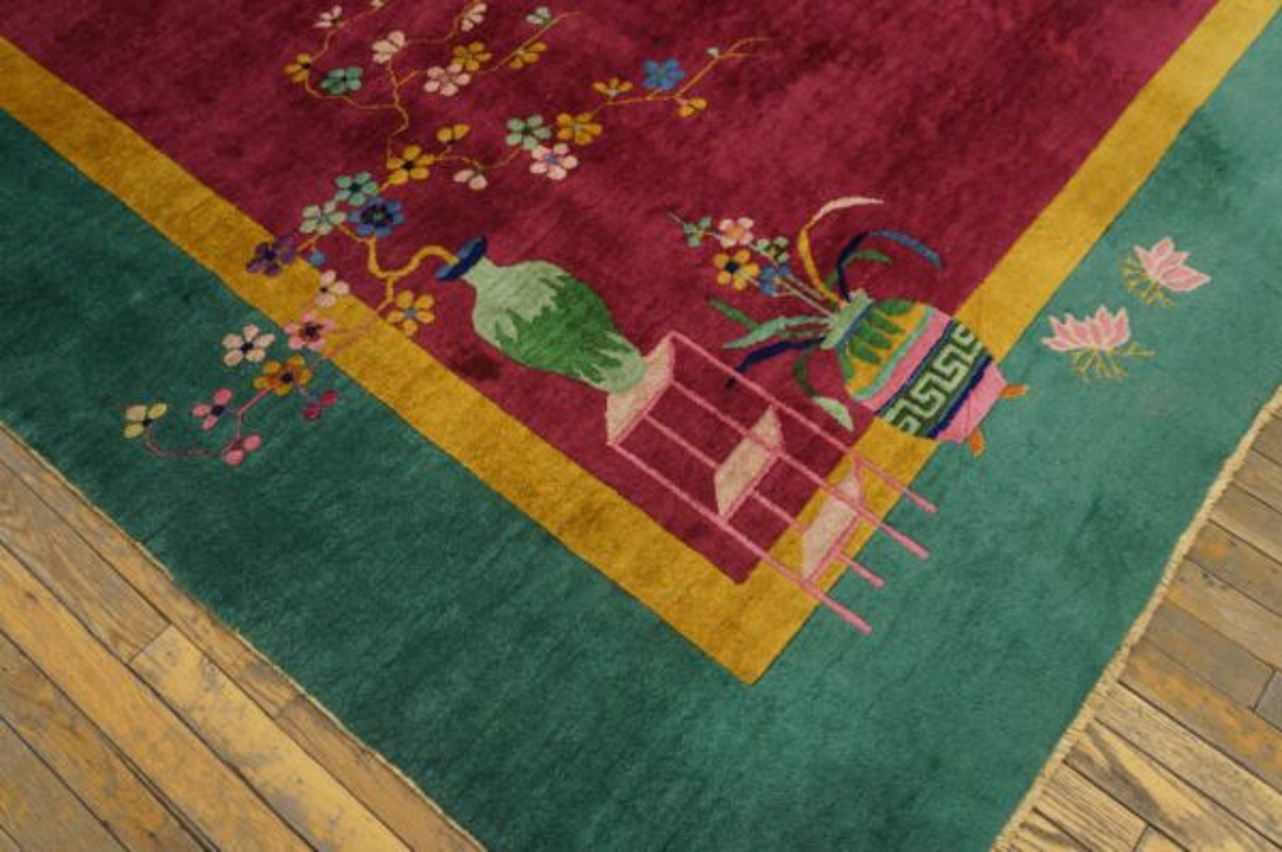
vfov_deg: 41.6
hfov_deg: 59.5
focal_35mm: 32
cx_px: 641
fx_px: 1121
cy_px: 426
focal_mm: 21
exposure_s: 1/60
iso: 1000
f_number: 4
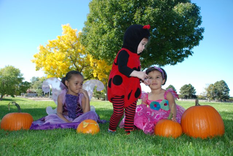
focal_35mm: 36
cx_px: 116
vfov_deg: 36.9
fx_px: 233
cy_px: 78
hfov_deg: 53.1
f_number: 5
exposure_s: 1/200
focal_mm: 24
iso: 100
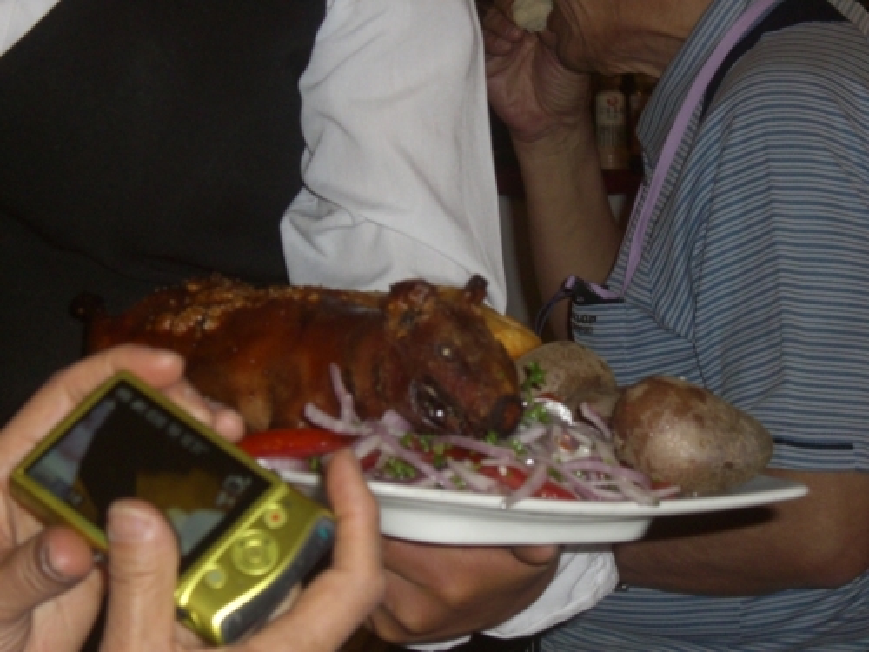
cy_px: 326
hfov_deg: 17.3
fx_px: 2862
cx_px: 434
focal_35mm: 114
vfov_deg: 13.0
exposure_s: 1/60
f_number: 5.4
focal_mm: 23.7
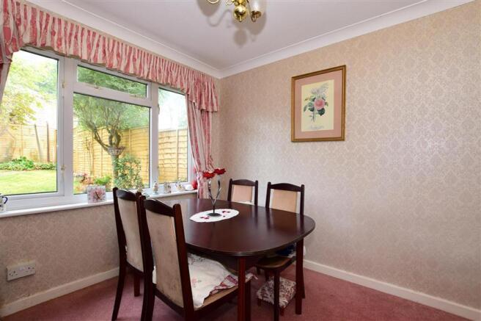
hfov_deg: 100.4
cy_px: 160
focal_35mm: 15
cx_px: 240
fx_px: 200
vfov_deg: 77.3
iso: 200
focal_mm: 10
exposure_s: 1/15
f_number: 11
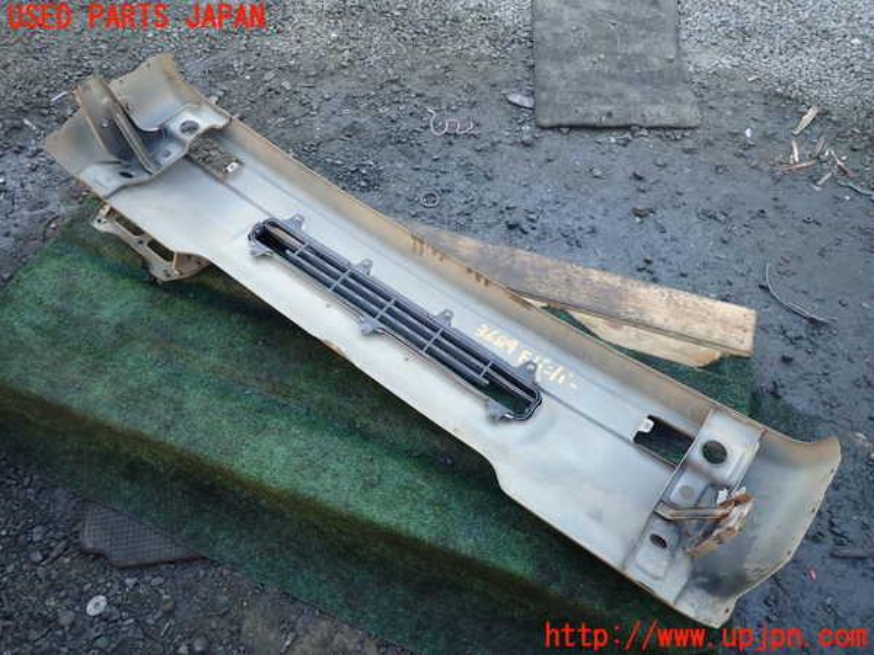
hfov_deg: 69.4
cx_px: 437
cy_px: 328
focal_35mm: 25
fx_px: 631
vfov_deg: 54.9
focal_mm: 4.5
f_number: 2
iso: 100
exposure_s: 1/100
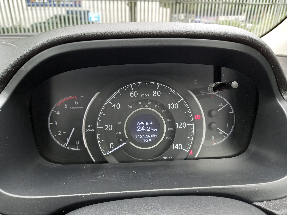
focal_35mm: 25
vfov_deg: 54.9
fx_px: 207
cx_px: 144
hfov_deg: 69.4
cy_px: 108
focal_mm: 4.6
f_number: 2
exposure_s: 1/30
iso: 160
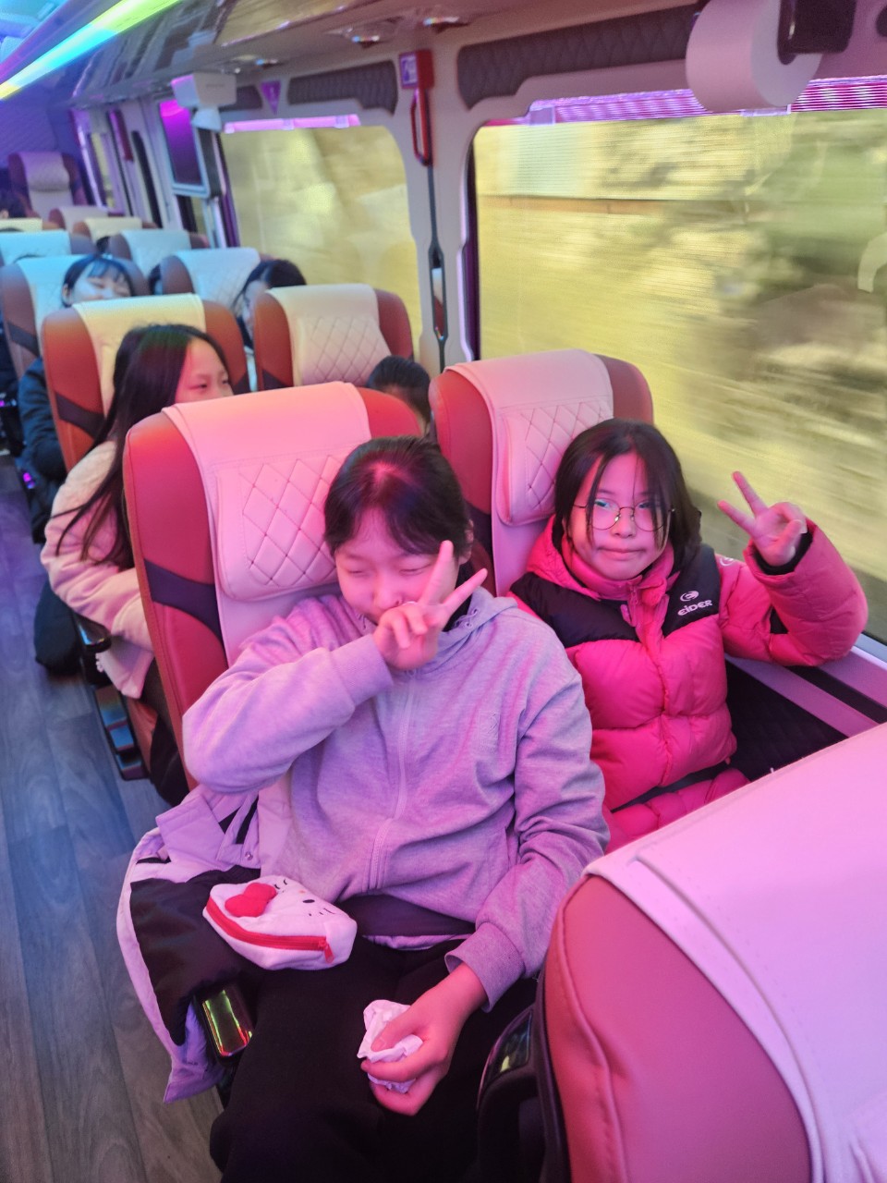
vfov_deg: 73.9
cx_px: 444
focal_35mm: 23
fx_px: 786
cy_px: 592
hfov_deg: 58.9
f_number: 1.8
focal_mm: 5.4
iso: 640
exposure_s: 1/40
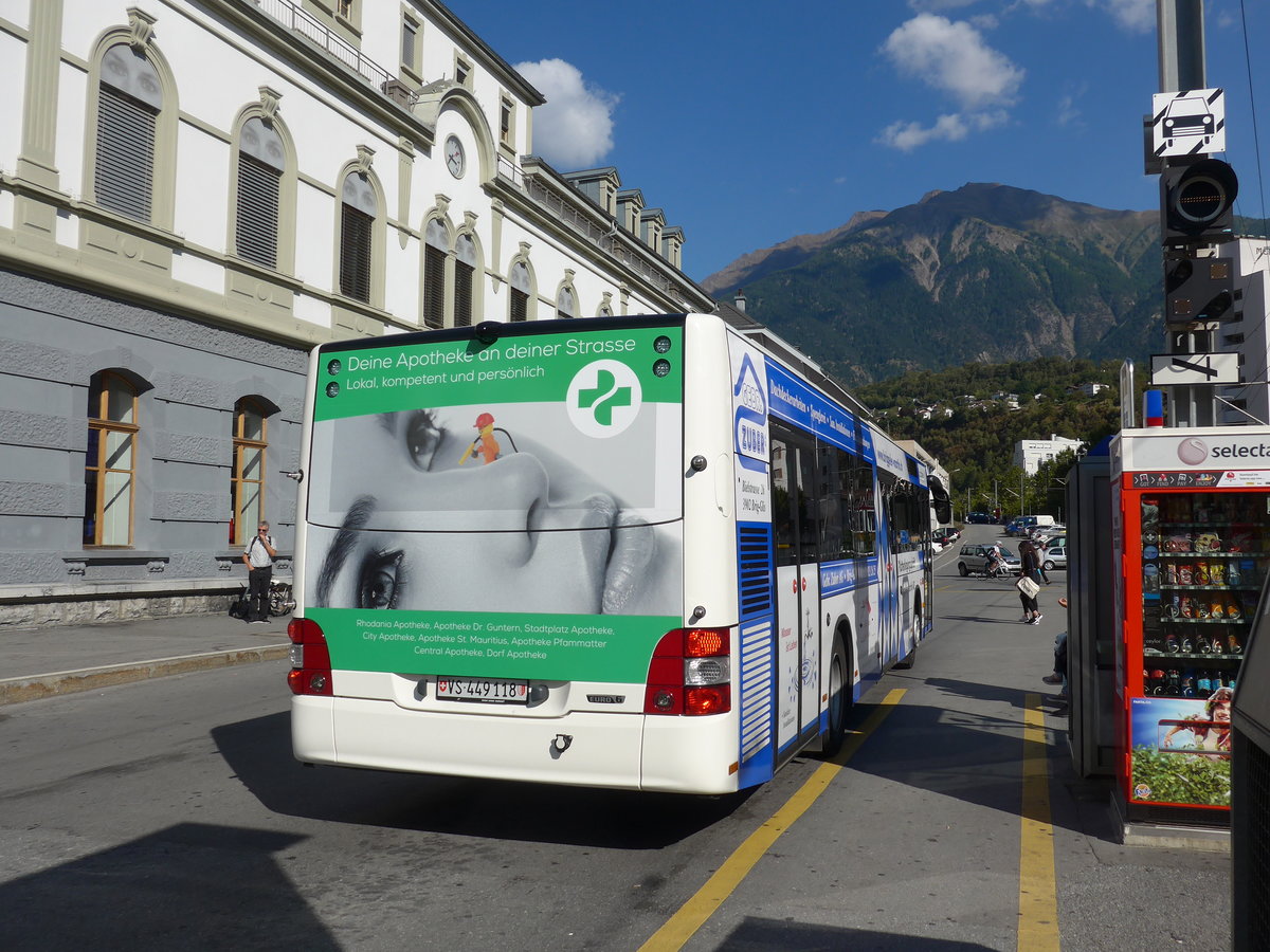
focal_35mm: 29
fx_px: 1064
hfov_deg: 61.7
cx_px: 635
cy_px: 476
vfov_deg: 48.2
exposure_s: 1/1600
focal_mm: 6
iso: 80
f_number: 3.5
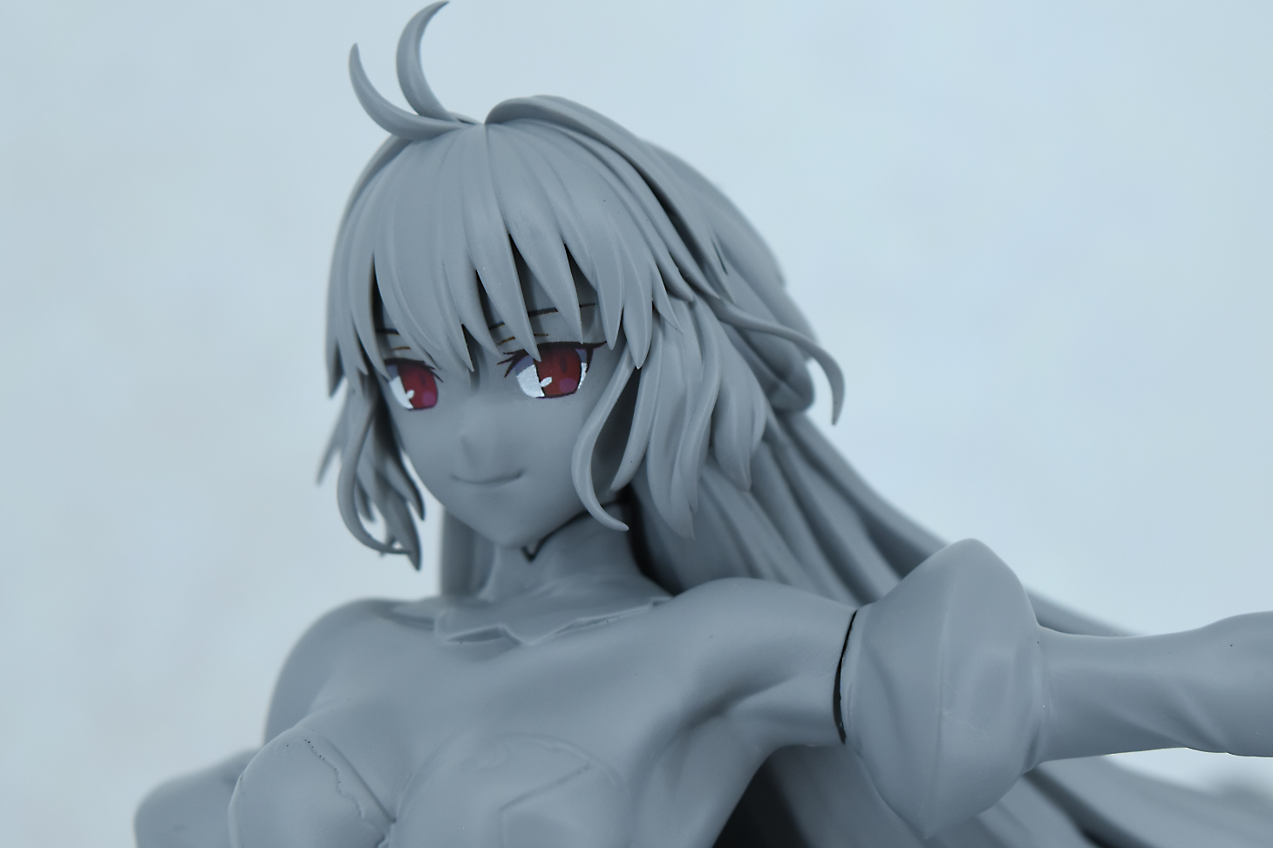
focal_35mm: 92
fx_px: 3237
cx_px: 639
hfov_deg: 22.2
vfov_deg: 14.9
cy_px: 463
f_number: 8
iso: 640
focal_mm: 55
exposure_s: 1/160
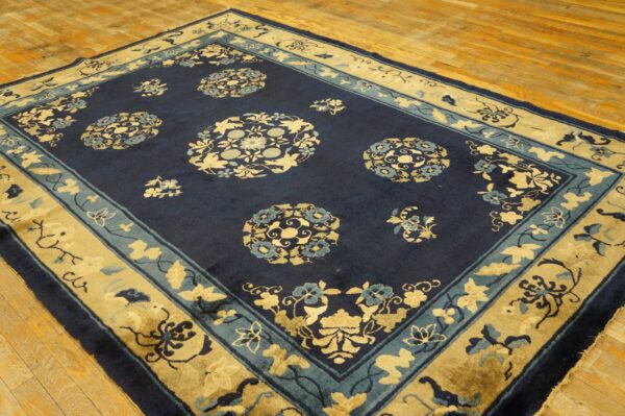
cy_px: 208
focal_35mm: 33
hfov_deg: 57.3
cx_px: 312
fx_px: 572
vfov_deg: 39.9
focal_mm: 22
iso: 3200
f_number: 4
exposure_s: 1/160
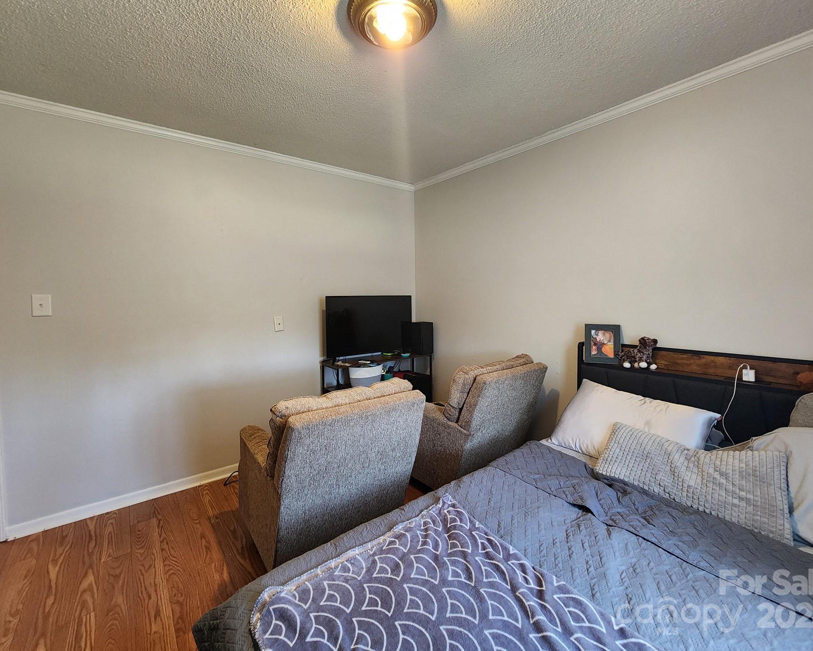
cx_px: 415
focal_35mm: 14
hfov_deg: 100.7
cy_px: 315
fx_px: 337
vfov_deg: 88.0
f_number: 2.2
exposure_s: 1/30
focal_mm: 2.2
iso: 500
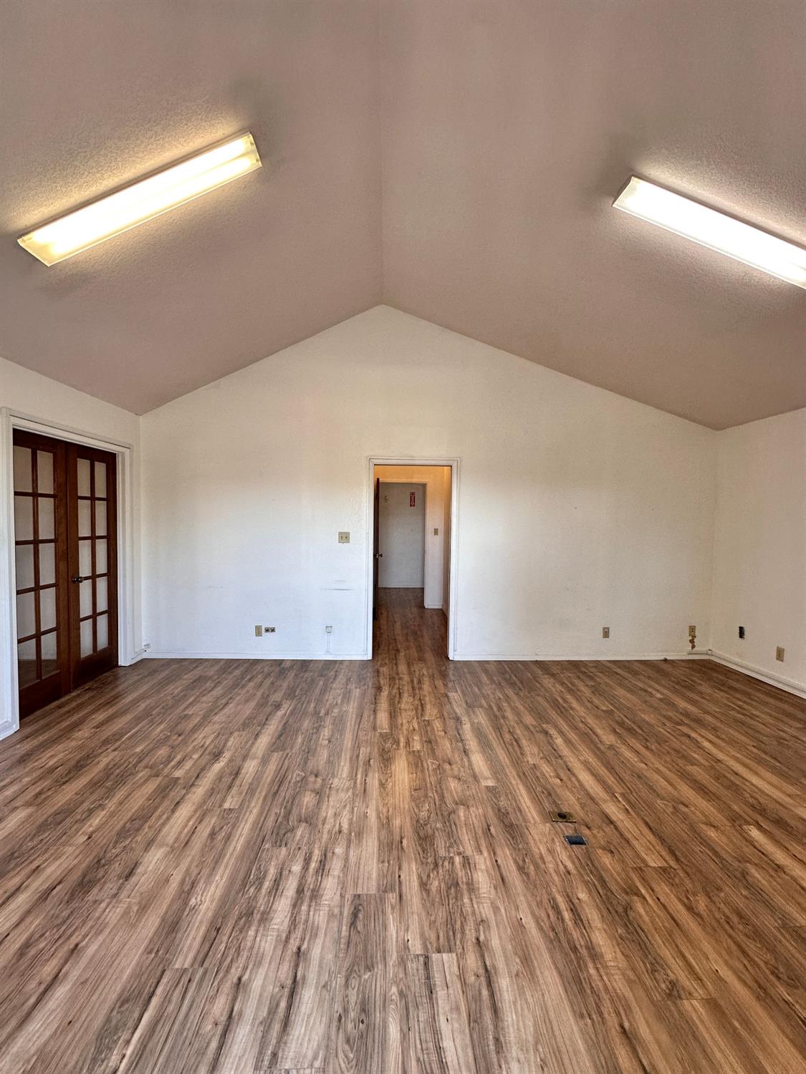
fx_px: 435
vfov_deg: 102.1
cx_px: 403
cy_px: 537
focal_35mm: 14
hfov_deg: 85.7
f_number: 2.2
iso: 160
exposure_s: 1/120
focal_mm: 2.22
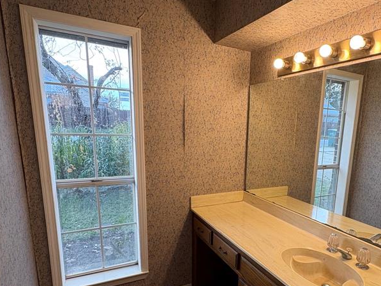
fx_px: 264
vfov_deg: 56.0
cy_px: 183
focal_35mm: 24
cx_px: 231
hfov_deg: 70.7
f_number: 2.2
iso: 80
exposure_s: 1/120
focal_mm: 2.22
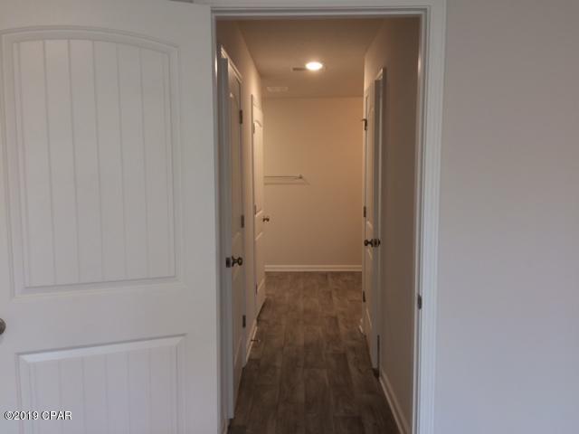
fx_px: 485
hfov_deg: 61.7
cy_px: 217
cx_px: 290
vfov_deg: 48.2
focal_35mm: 29
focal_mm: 4.15
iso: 64
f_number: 2.2
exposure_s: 1/30
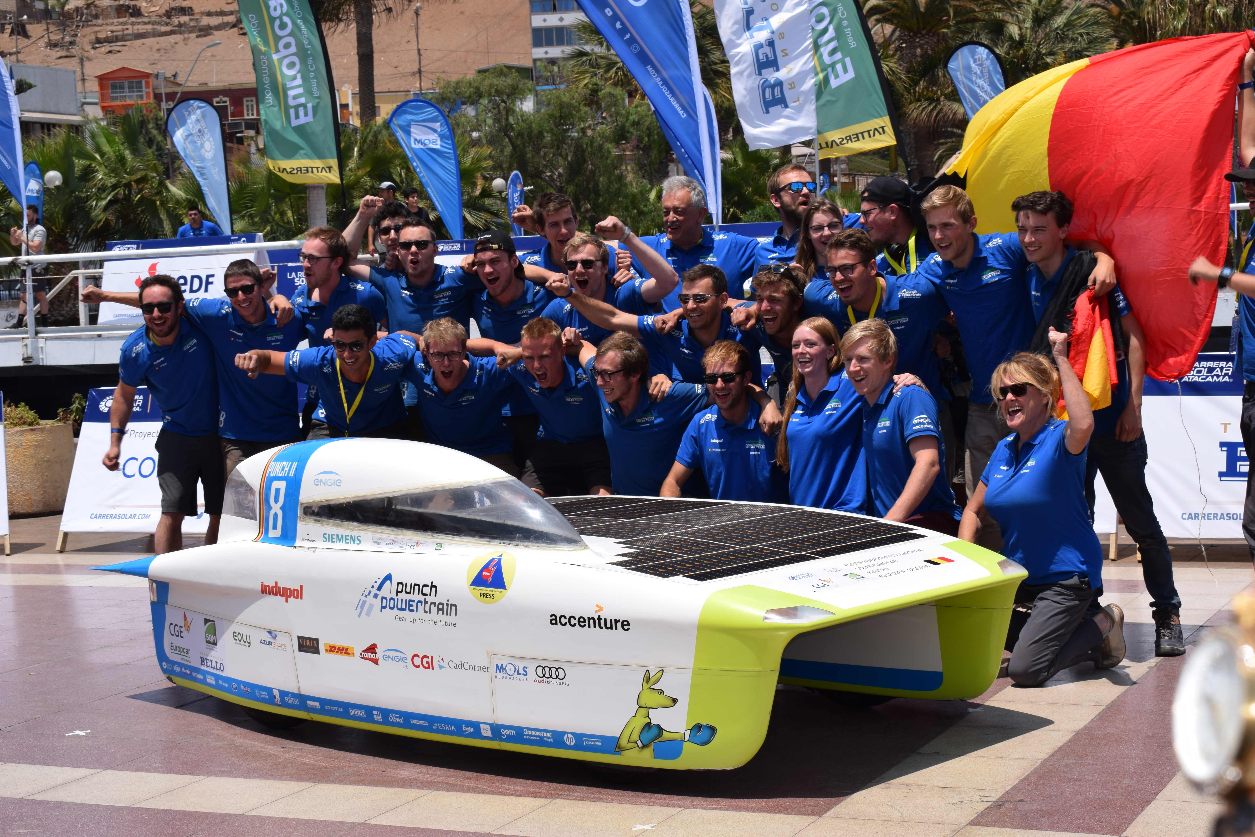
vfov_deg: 22.6
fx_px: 2092
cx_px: 628
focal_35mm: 60
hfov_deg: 33.4
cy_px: 418
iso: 100
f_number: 14
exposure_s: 1/200
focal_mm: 40
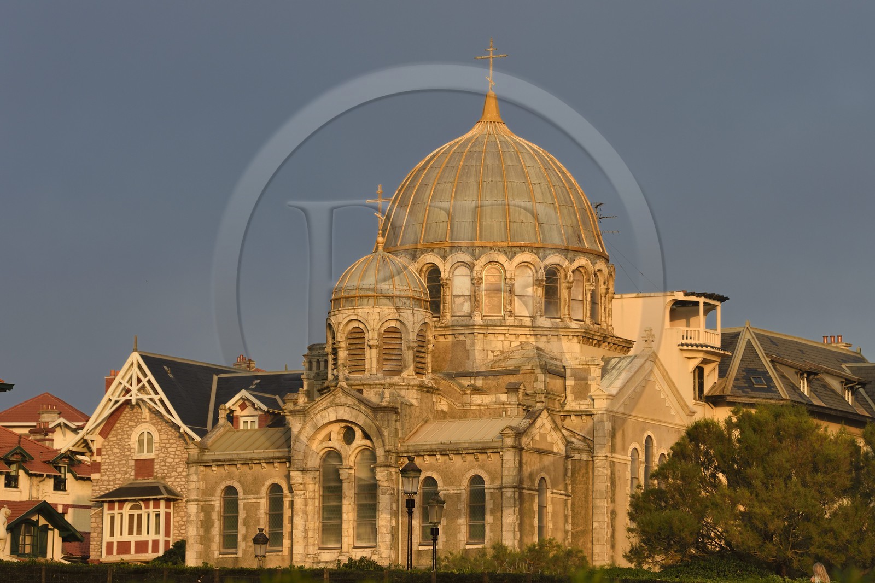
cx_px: 438
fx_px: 3888
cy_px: 292
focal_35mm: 160
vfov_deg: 8.6
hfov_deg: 12.8
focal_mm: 160
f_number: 5.6
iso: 200
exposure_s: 1/500
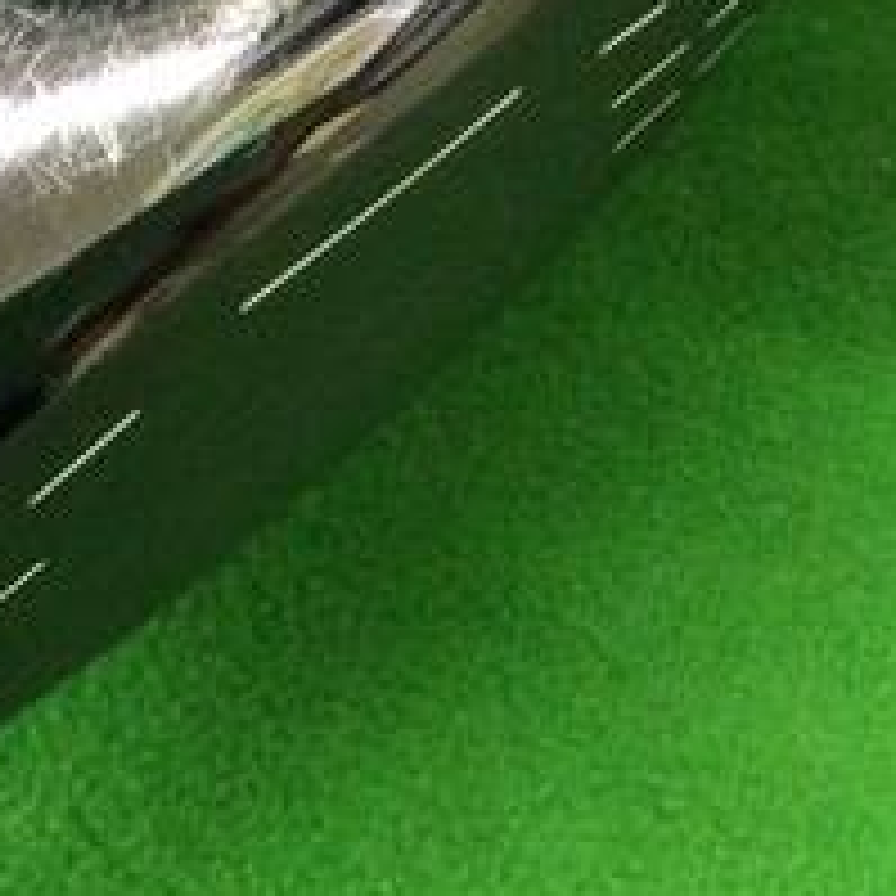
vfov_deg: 19.3
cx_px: -144
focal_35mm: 88
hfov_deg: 18.8
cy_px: 50
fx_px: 2577
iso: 200
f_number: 2.4
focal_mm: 3.3
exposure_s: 1/24
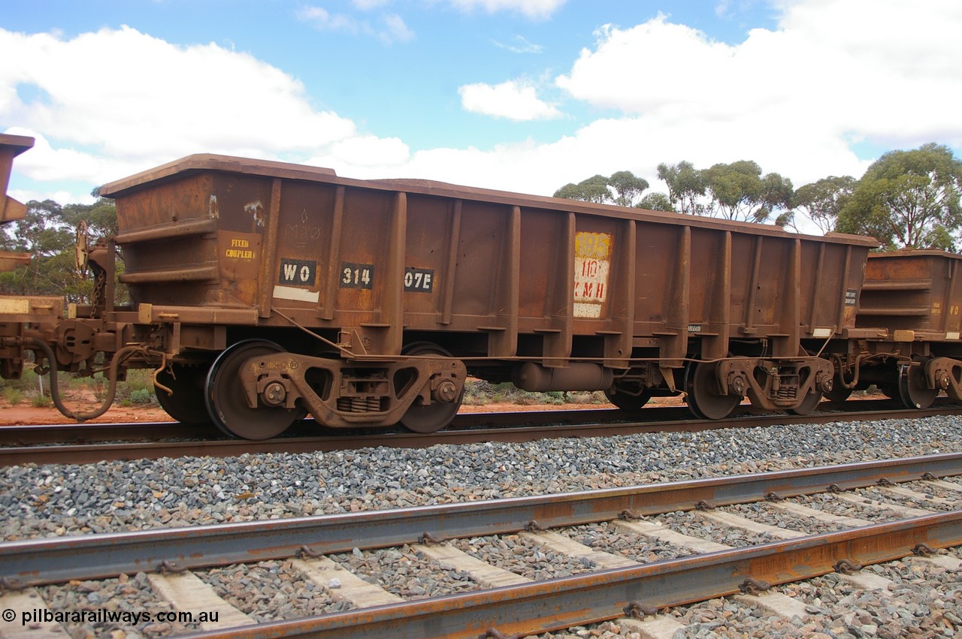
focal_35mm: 38
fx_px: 1001
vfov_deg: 35.4
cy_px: 320
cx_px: 481
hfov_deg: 51.3
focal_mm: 25
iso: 200
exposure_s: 1/250
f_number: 8
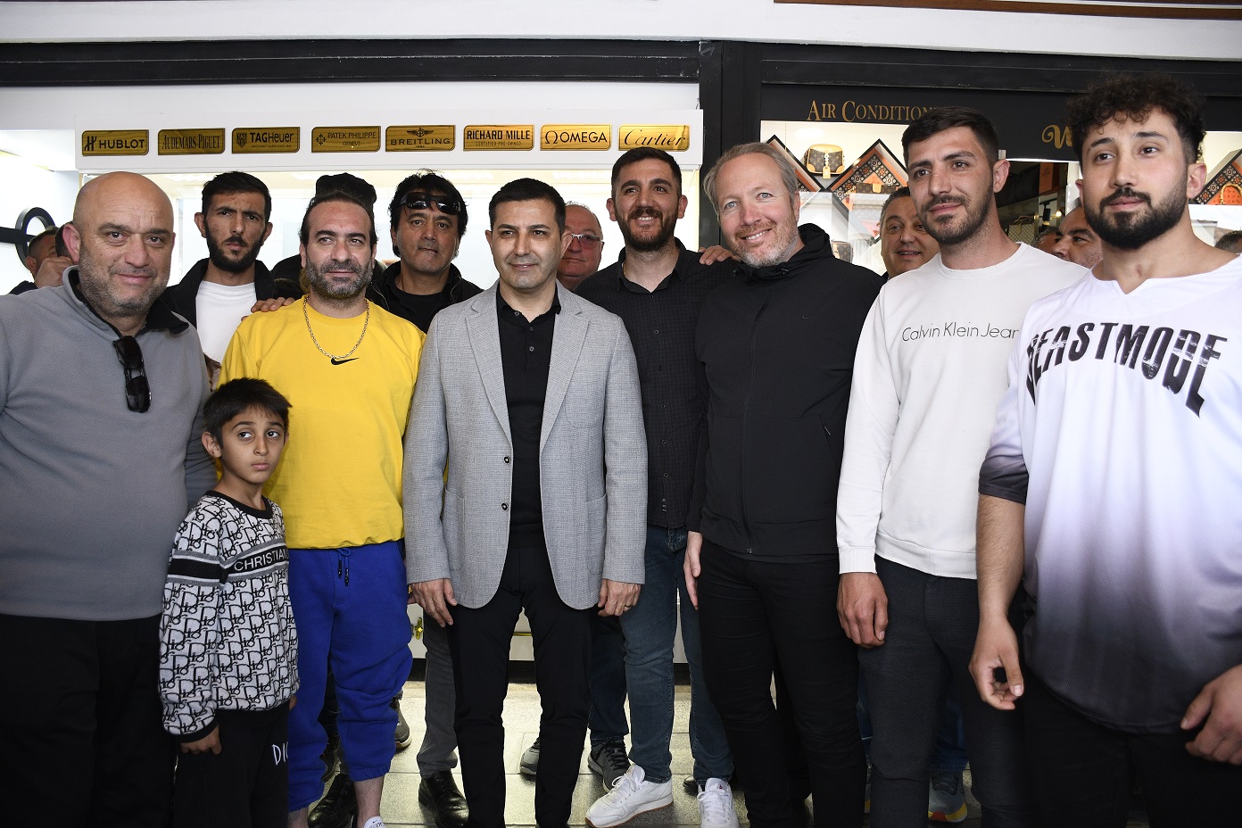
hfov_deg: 67.4
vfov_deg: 47.9
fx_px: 931
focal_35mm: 27
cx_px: 621
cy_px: 414
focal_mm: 18
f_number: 3.5
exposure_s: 1/250
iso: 800
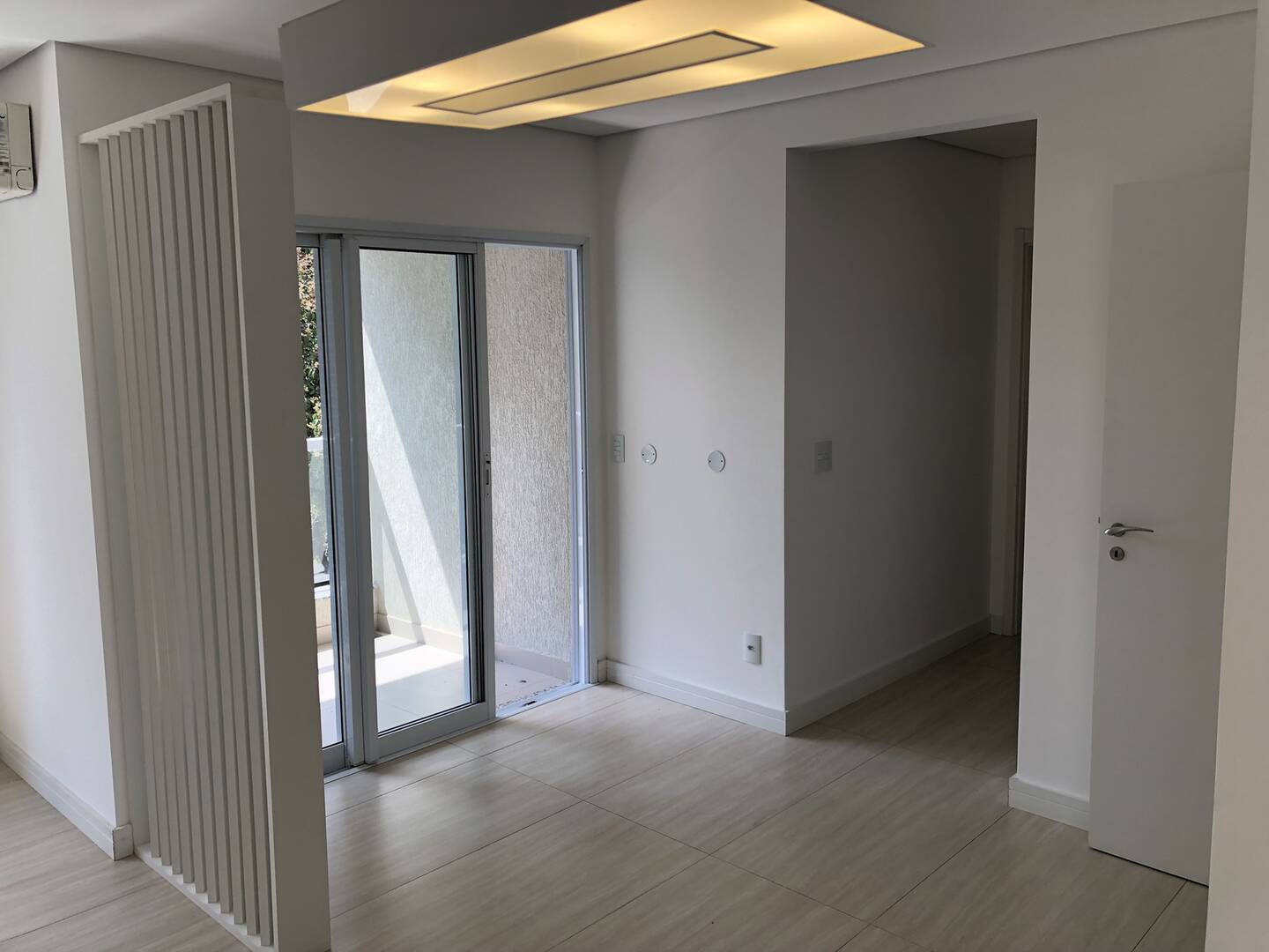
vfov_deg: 49.7
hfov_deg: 63.4
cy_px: 476
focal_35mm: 28
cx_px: 634
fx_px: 1026
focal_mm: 4
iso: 20
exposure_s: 1/322
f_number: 1.8
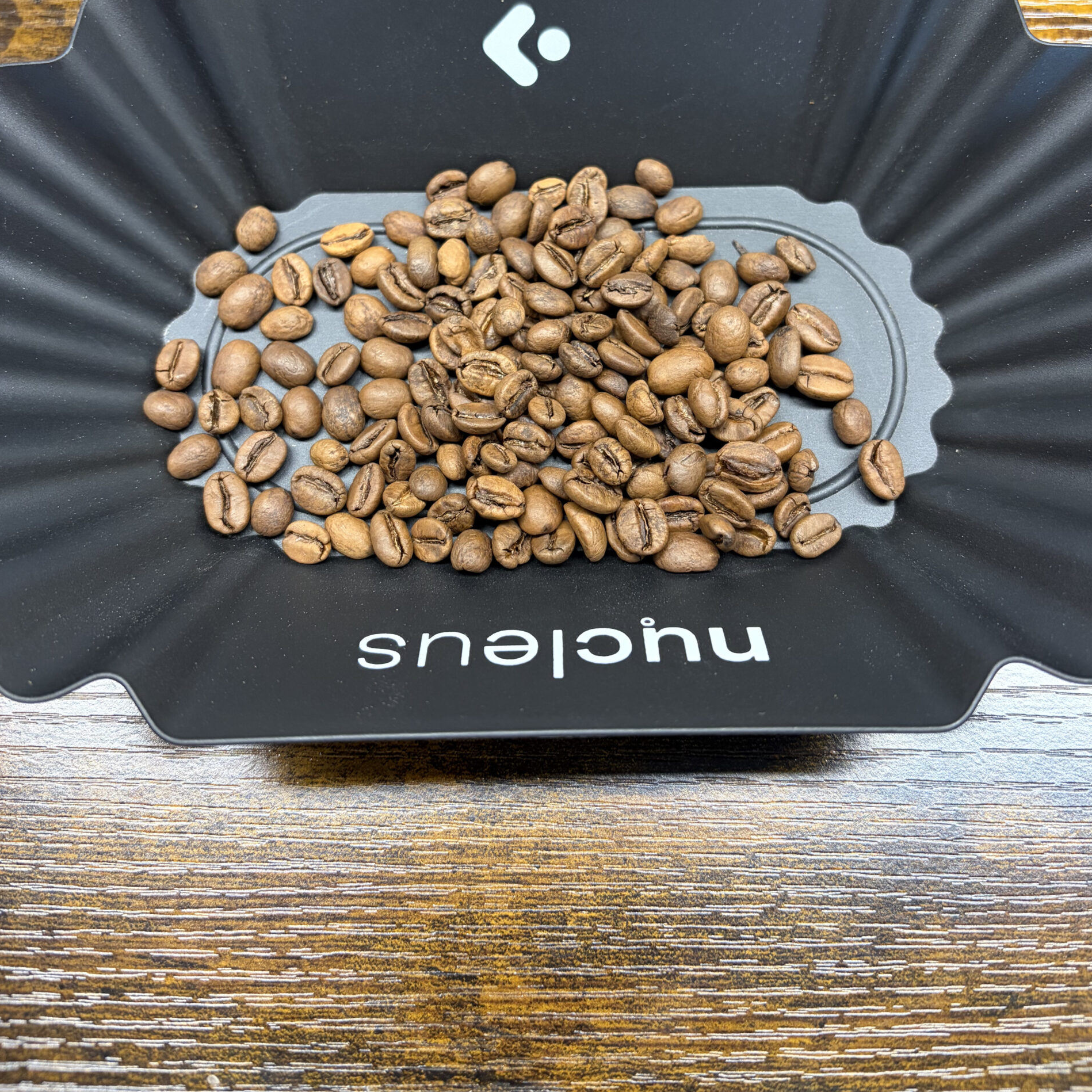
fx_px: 1106
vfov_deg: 51.6
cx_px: 551
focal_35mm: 31
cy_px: 369
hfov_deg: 52.5
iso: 250
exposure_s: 1/60
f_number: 1.6
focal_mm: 5.96
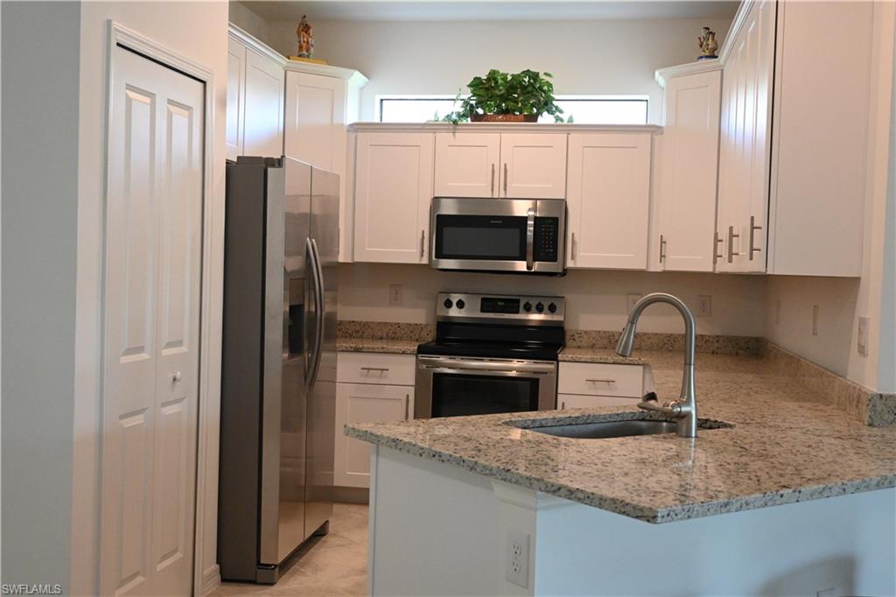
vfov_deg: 32.4
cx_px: 448
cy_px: 298
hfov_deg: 47.2
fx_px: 1026
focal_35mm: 41
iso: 3200
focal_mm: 27.5
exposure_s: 1/125
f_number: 4.5
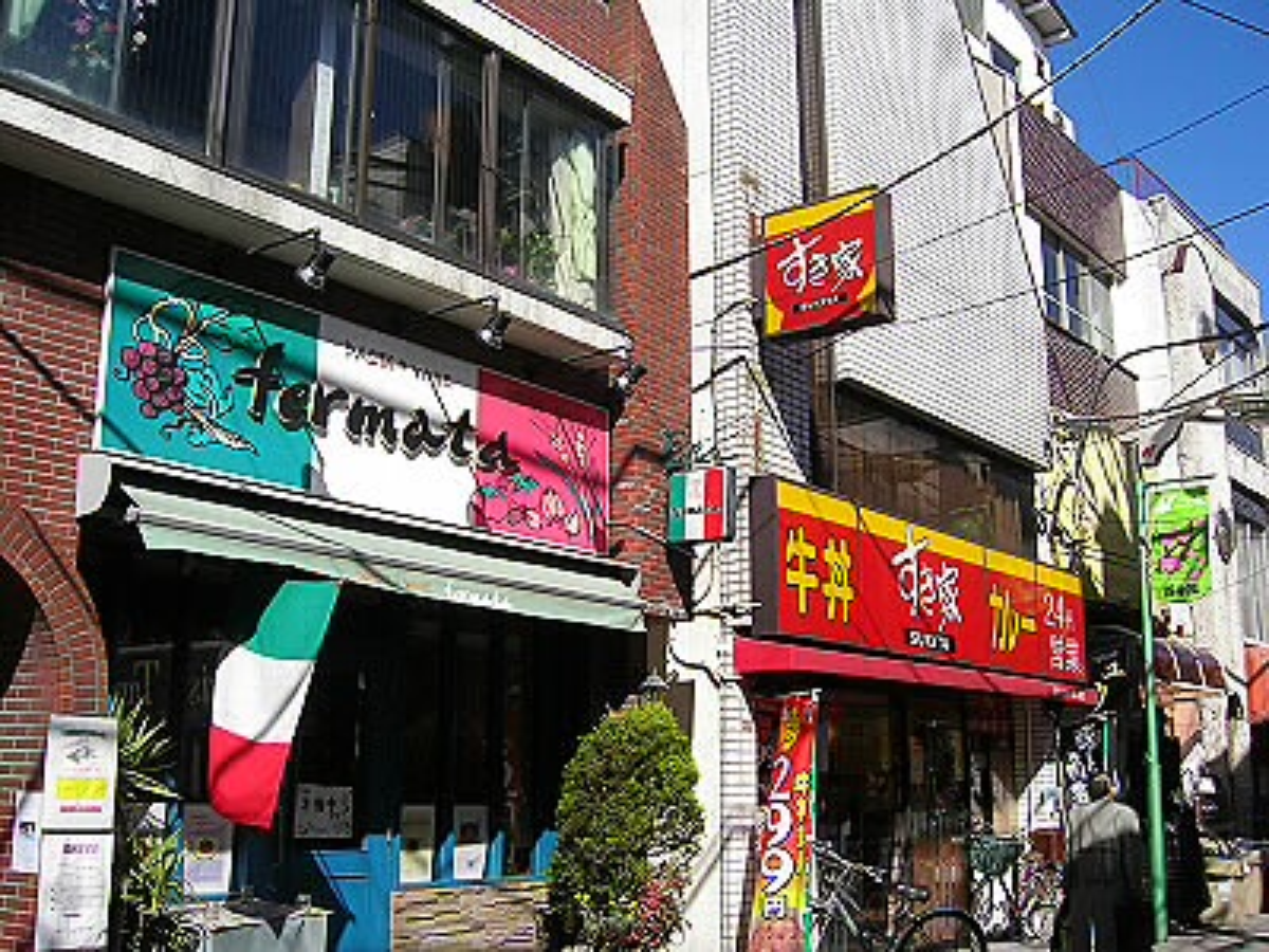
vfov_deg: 39.7
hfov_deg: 51.4
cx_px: 634
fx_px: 1320
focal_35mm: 36
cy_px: 476
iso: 64
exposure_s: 1/500
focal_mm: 60
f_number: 4.5
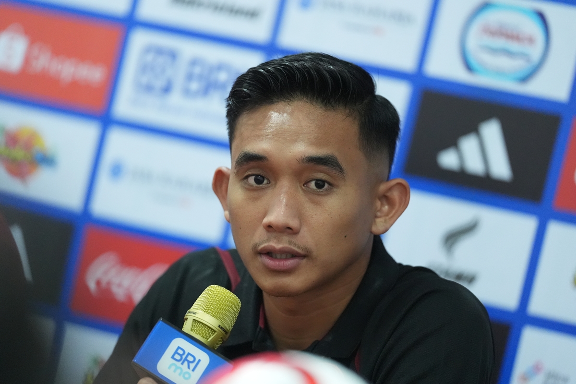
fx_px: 4800
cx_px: 288
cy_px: 192
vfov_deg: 4.6
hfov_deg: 6.9
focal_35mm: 300
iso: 8000
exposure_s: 1/160
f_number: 2.8
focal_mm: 300
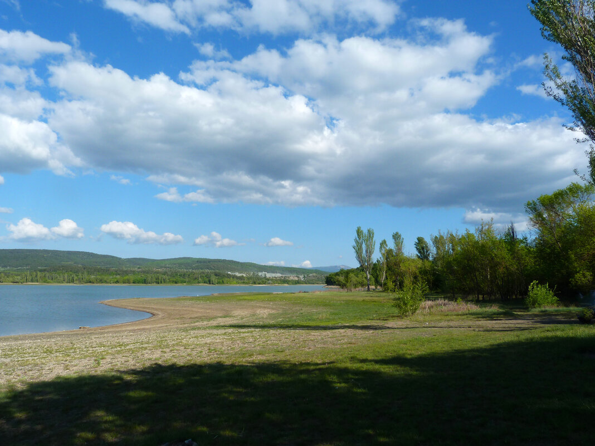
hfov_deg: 69.4
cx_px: 298
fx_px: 430
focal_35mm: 25
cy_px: 223
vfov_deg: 54.9
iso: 80
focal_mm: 4.5
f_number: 5.6
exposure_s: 1/400
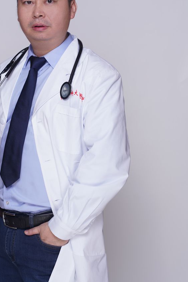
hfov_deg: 11.4
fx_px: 939
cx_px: 64
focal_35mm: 120
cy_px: 142
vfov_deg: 17.1
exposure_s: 1/160
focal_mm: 85
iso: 100
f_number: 5.6
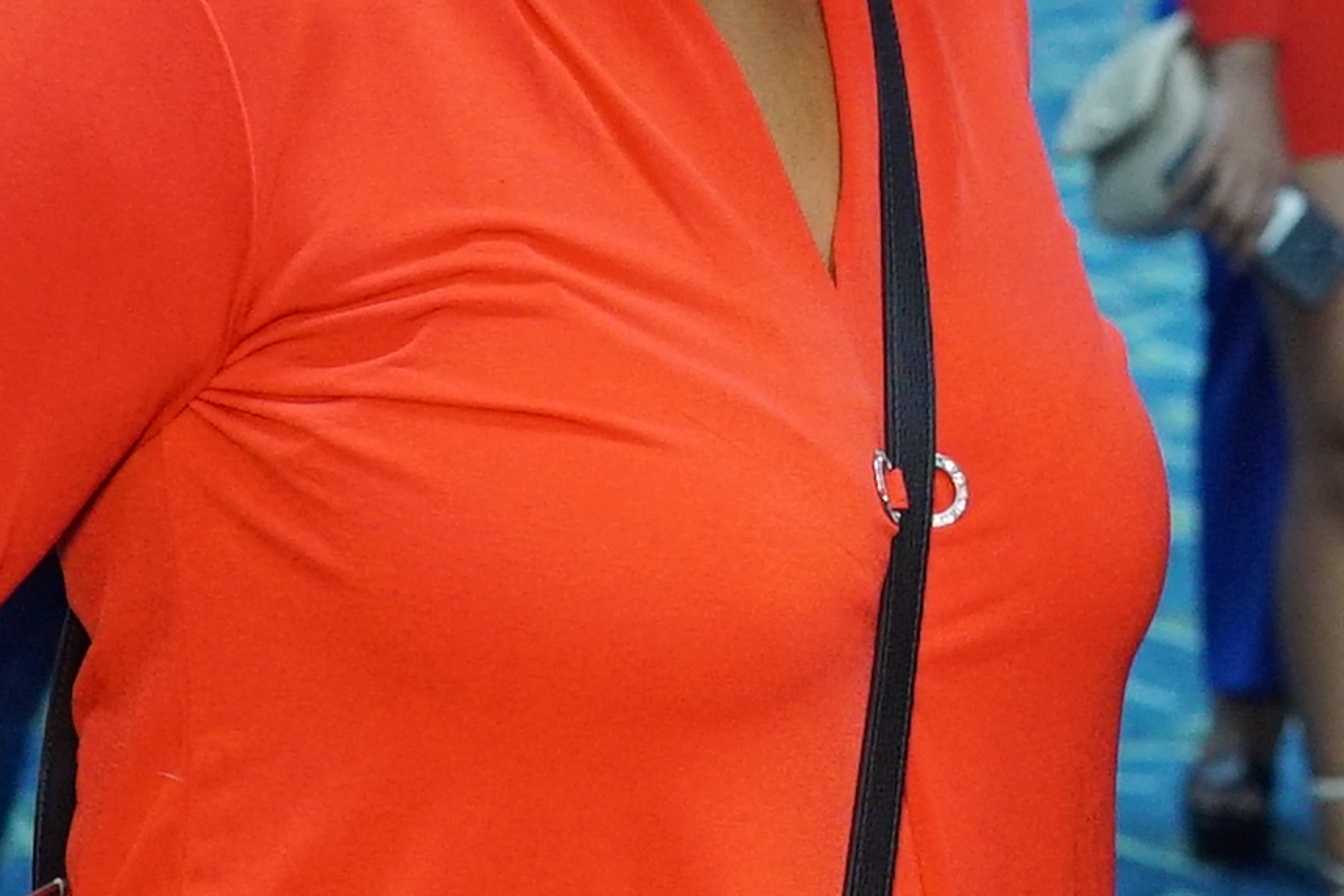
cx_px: 1281
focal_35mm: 145
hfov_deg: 14.0
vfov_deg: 9.4
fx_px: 5414
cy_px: 52
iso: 1600
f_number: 3.5
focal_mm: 30
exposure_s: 1/100
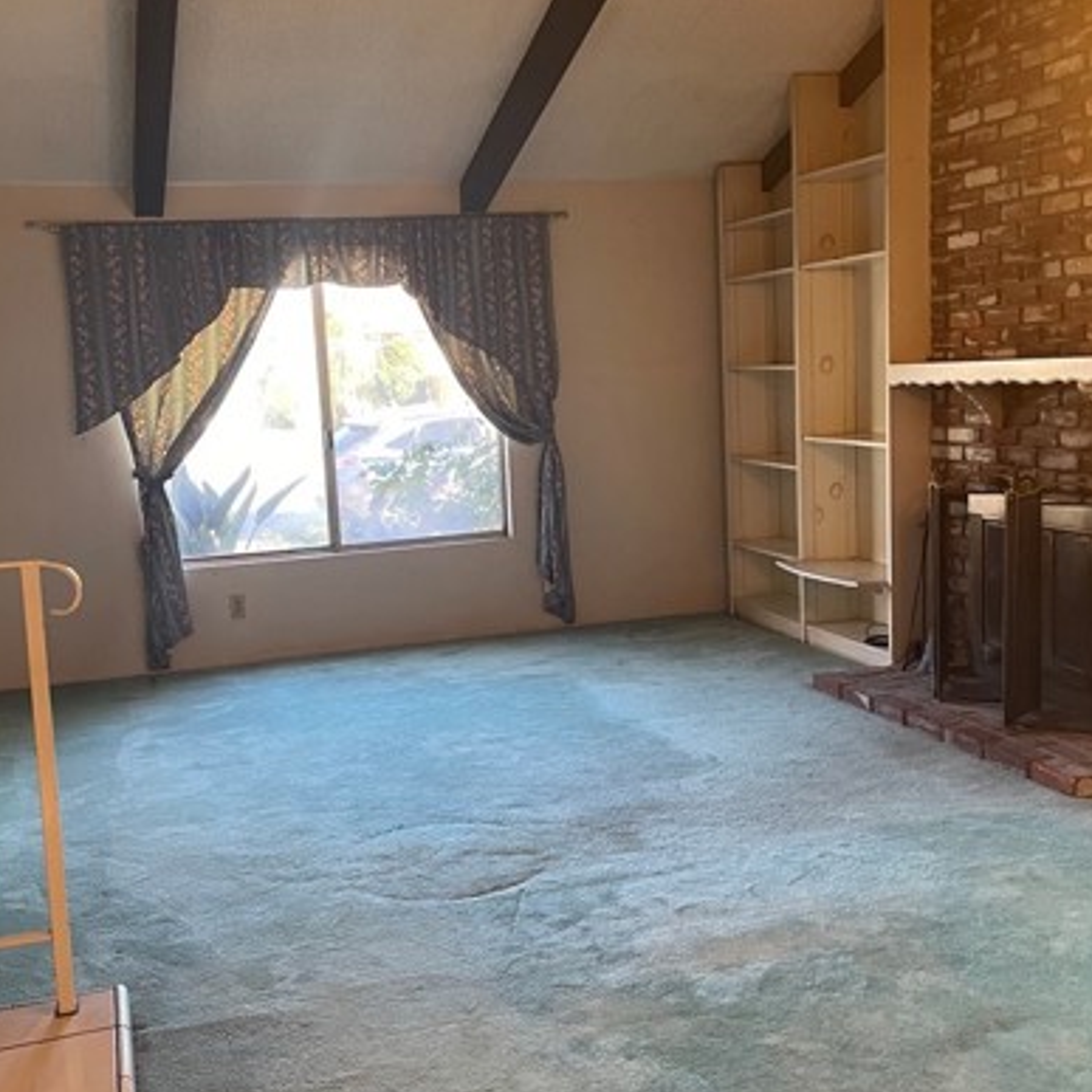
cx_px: 516
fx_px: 1356
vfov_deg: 43.9
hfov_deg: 43.8
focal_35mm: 38
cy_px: 530
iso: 160
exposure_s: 1/60
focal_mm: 4.2
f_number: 1.6
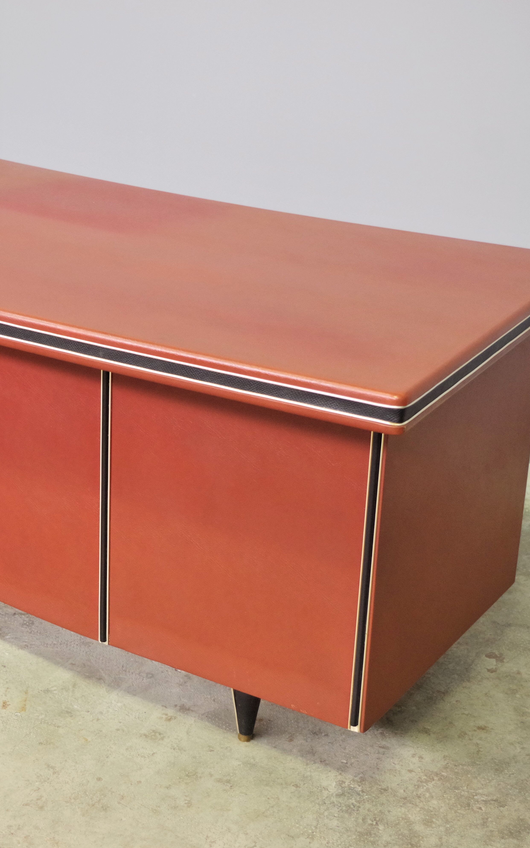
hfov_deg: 21.3
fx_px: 1387
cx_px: 80
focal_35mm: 60
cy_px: 424
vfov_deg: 34.0
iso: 1600
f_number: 4
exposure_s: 1/20
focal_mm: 26.25
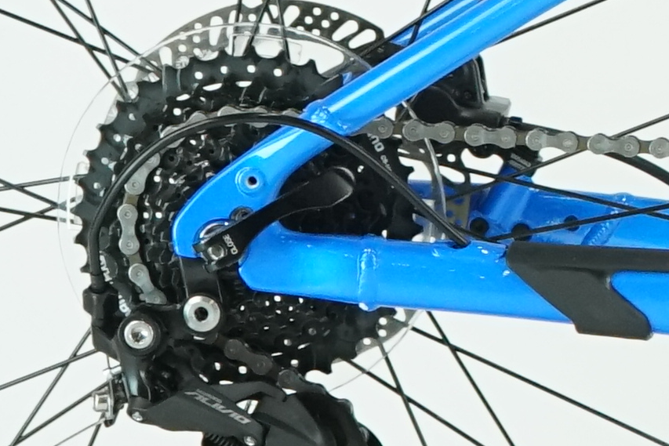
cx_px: 1665
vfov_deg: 3.5
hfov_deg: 5.1
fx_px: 7323
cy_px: -299
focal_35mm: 394
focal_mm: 56
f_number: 5.6
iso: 1600
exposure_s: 1/200
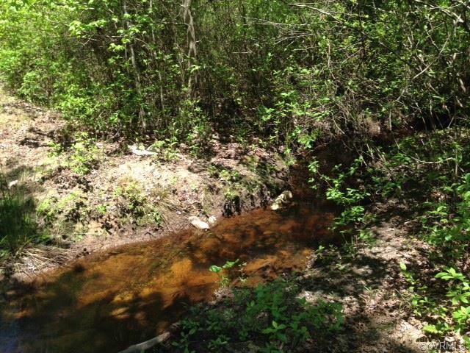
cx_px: 235
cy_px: 176
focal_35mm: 33
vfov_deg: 42.9
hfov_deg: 55.4
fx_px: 448
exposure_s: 1/433
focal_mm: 4.12
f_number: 2.4
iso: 50
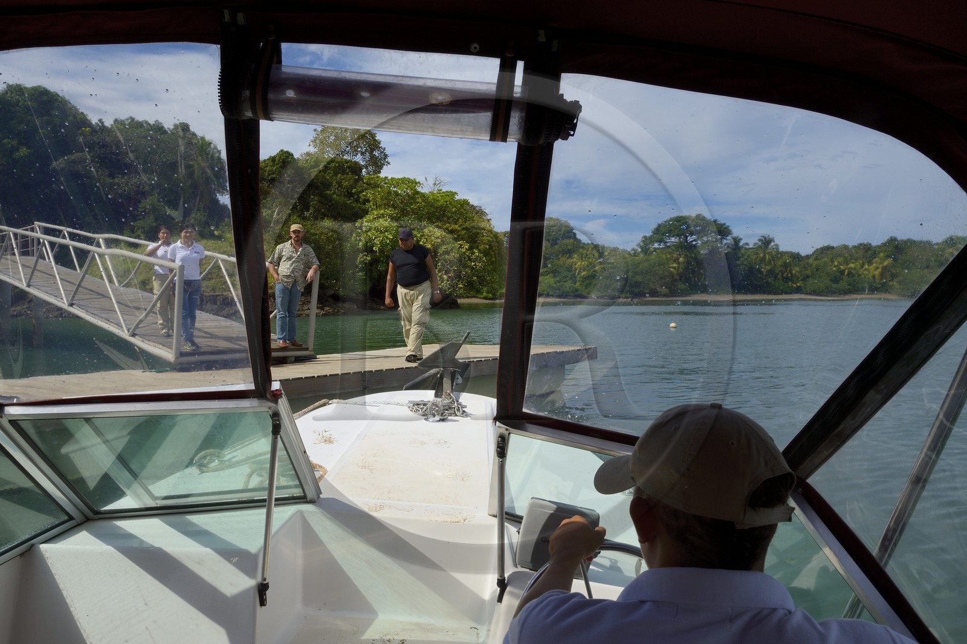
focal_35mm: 24
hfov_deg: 73.8
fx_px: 644
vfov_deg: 53.1
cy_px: 322
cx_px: 484
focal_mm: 24
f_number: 18
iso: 200
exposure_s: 1/320
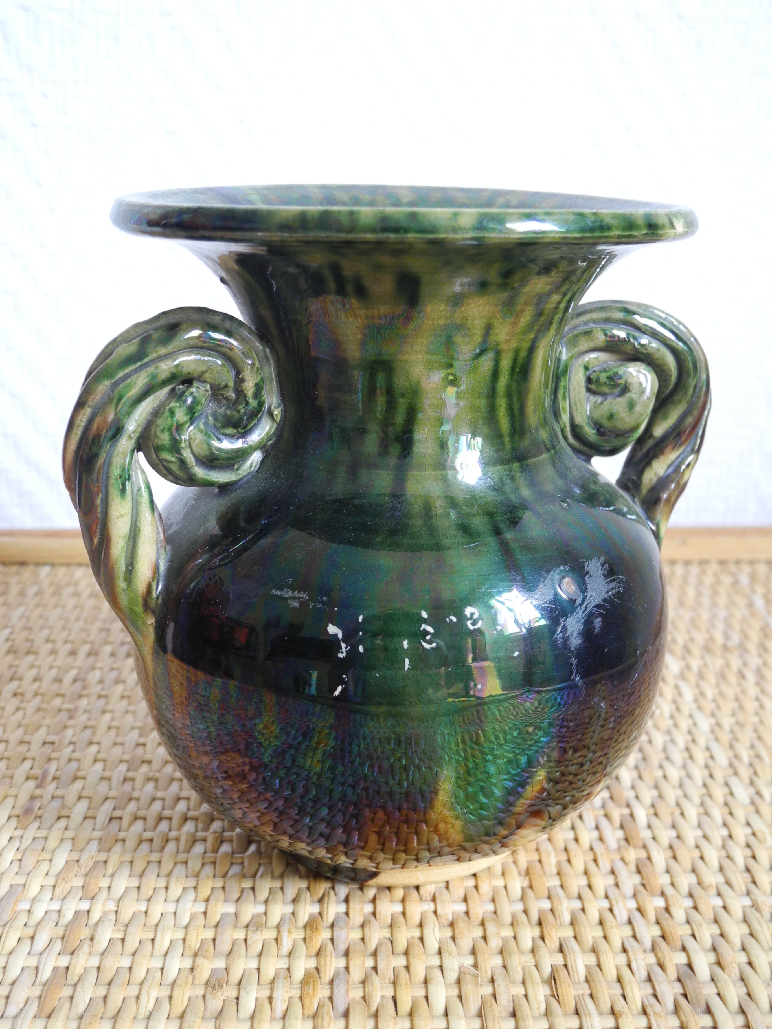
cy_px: 514
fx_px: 1219
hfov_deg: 35.1
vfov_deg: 45.8
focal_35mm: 41
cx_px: 386
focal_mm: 8.8
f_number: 3.2
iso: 395
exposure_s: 1/30
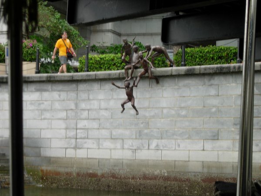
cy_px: 98
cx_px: 130
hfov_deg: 17.4
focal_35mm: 113
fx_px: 852
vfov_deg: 13.1
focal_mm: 23.4
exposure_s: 1/80.6
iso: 79
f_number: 4.9
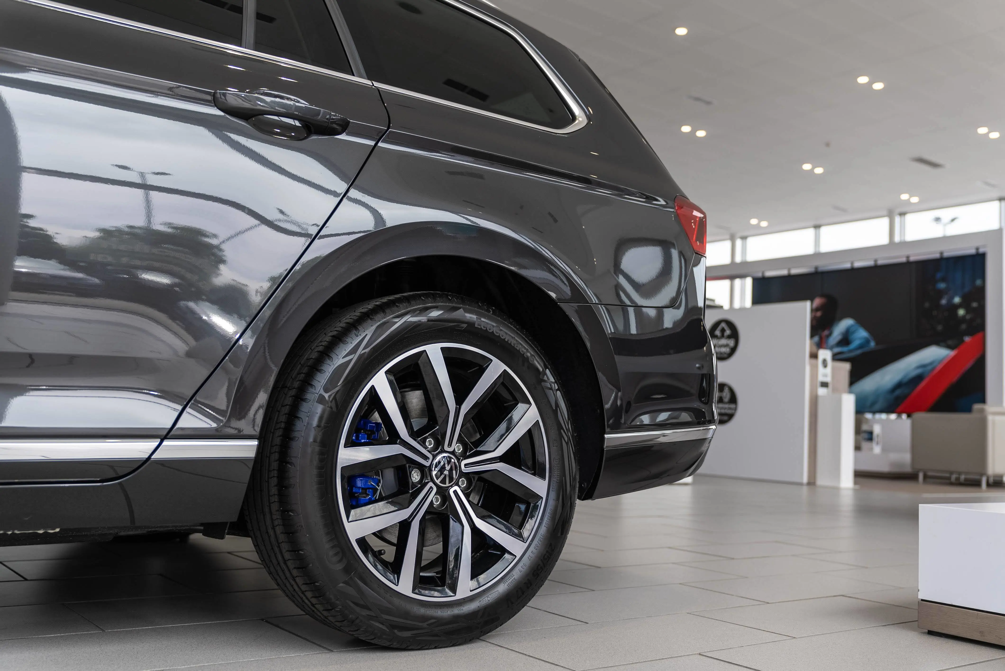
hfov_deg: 54.4
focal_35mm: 35
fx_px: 978
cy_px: 336
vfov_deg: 37.9
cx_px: 502
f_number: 3.2
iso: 100
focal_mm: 35
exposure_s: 1/400
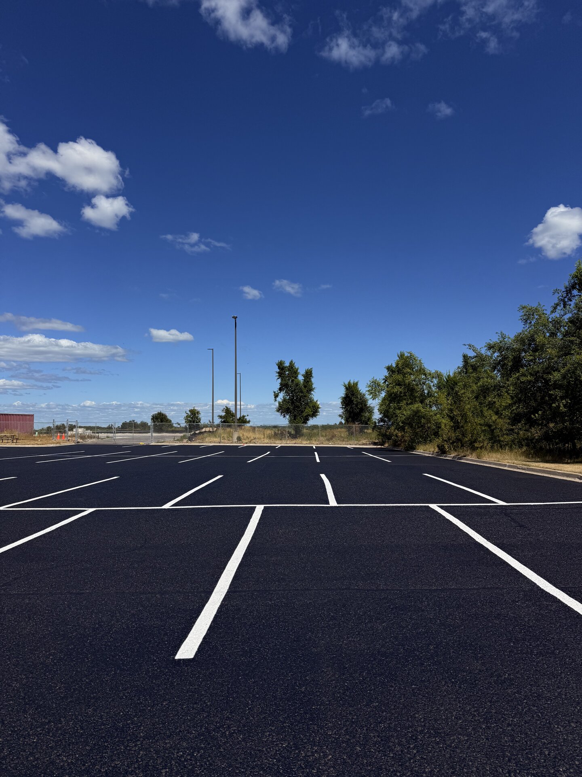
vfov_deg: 71.6
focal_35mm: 24
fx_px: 538
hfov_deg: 56.8
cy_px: 388
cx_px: 291
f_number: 1.78
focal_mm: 6.76
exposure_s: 1/14286
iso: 80
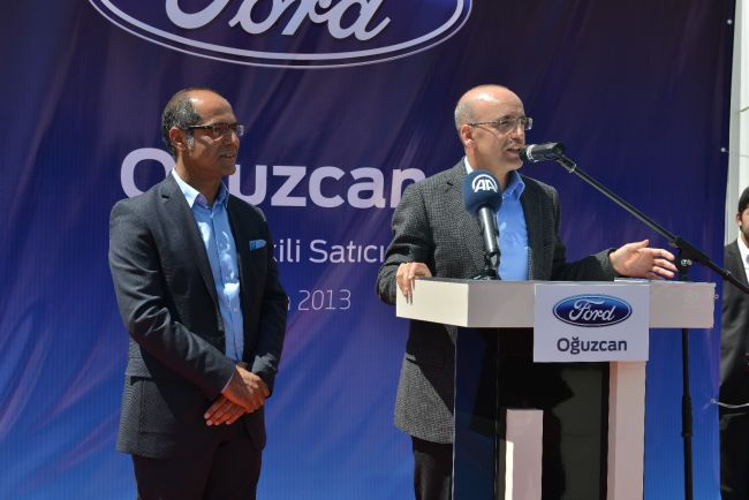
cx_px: 374
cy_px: 250
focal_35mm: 70
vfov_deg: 19.5
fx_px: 1457
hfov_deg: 28.8
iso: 100
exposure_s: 1/200
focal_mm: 70
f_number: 11
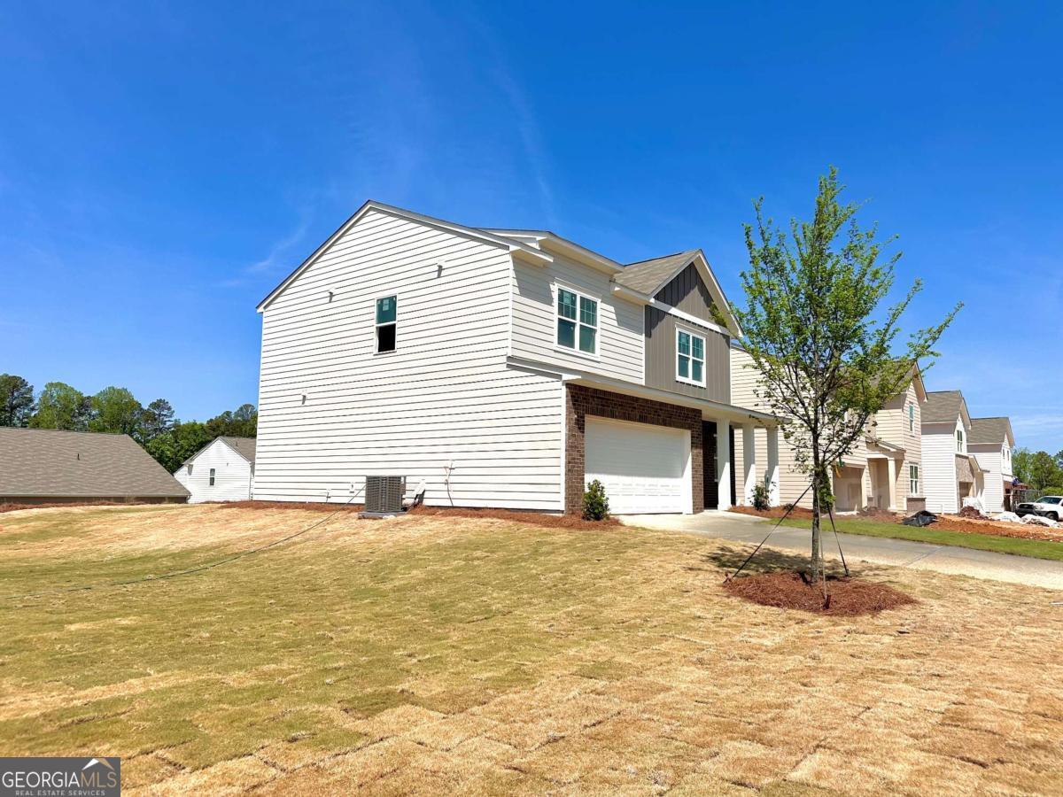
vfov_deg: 56.8
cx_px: 532
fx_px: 737
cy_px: 398
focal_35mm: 24
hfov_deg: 71.6
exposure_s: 1/8929
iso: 80
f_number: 1.78
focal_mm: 6.86
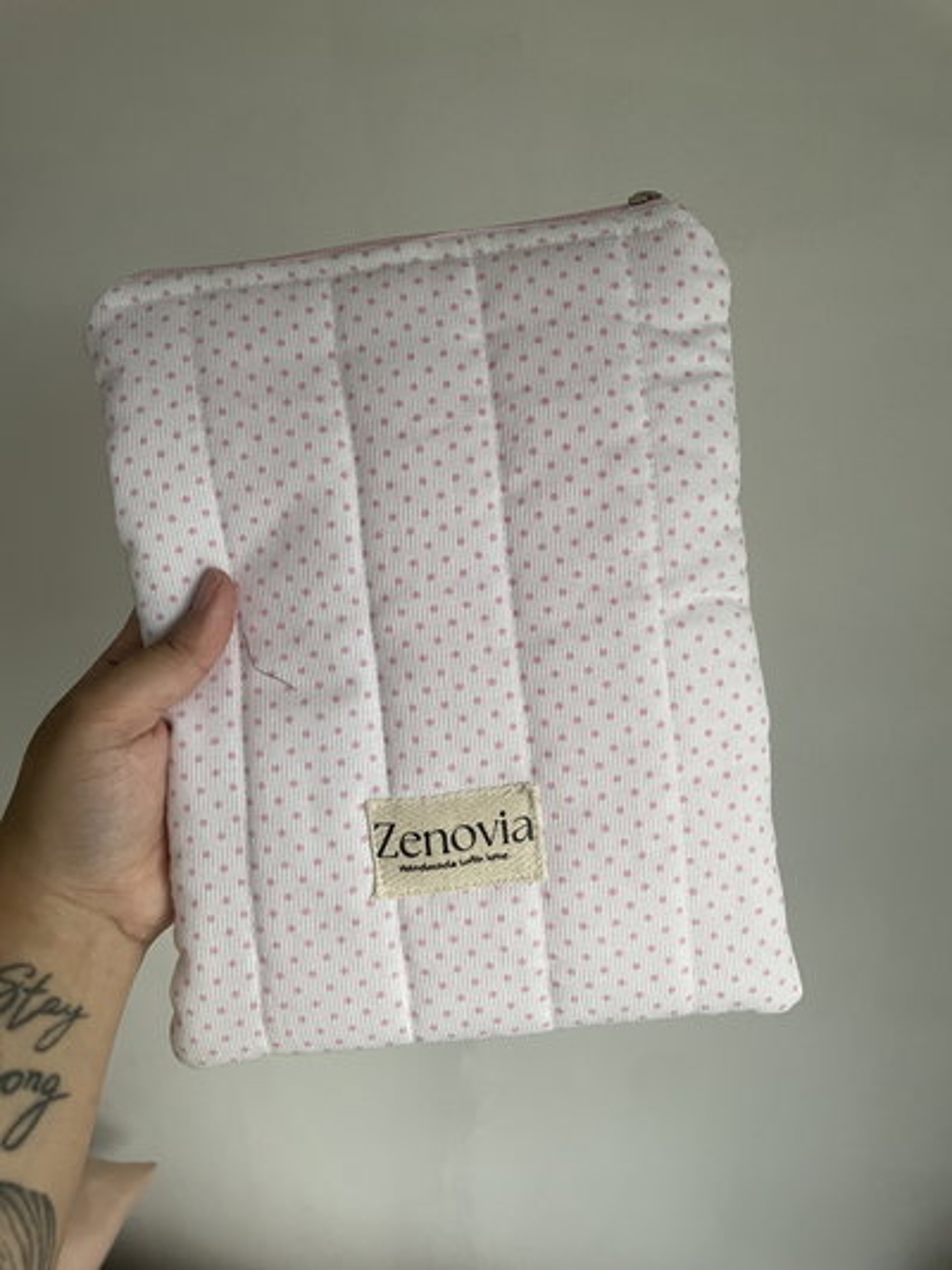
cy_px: 635
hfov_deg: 53.1
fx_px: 953
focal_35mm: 26
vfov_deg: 67.3
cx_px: 476
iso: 125
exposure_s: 1/75
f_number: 1.6
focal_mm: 4.2
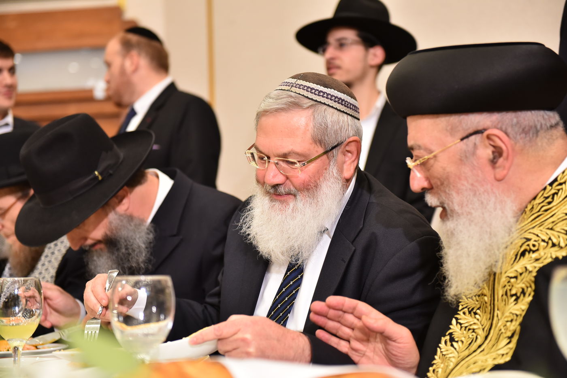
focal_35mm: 70
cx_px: 284
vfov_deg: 19.5
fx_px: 1103
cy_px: 189
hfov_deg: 28.8
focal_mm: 70
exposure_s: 1/100
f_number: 2.8
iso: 2000
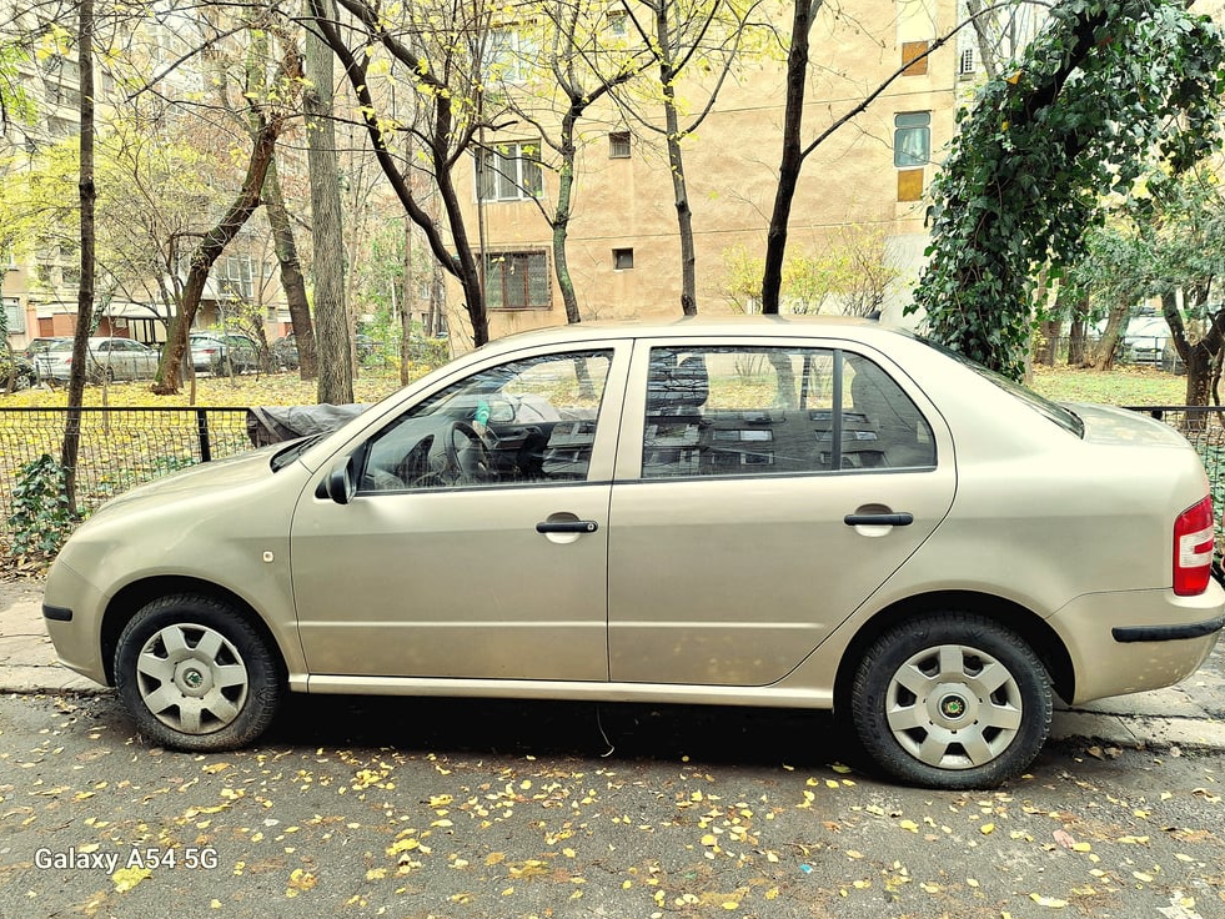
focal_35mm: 24
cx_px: 613
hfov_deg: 71.6
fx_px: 849
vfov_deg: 56.8
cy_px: 456
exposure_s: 1/100
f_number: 1.8
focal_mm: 5.54
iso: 80
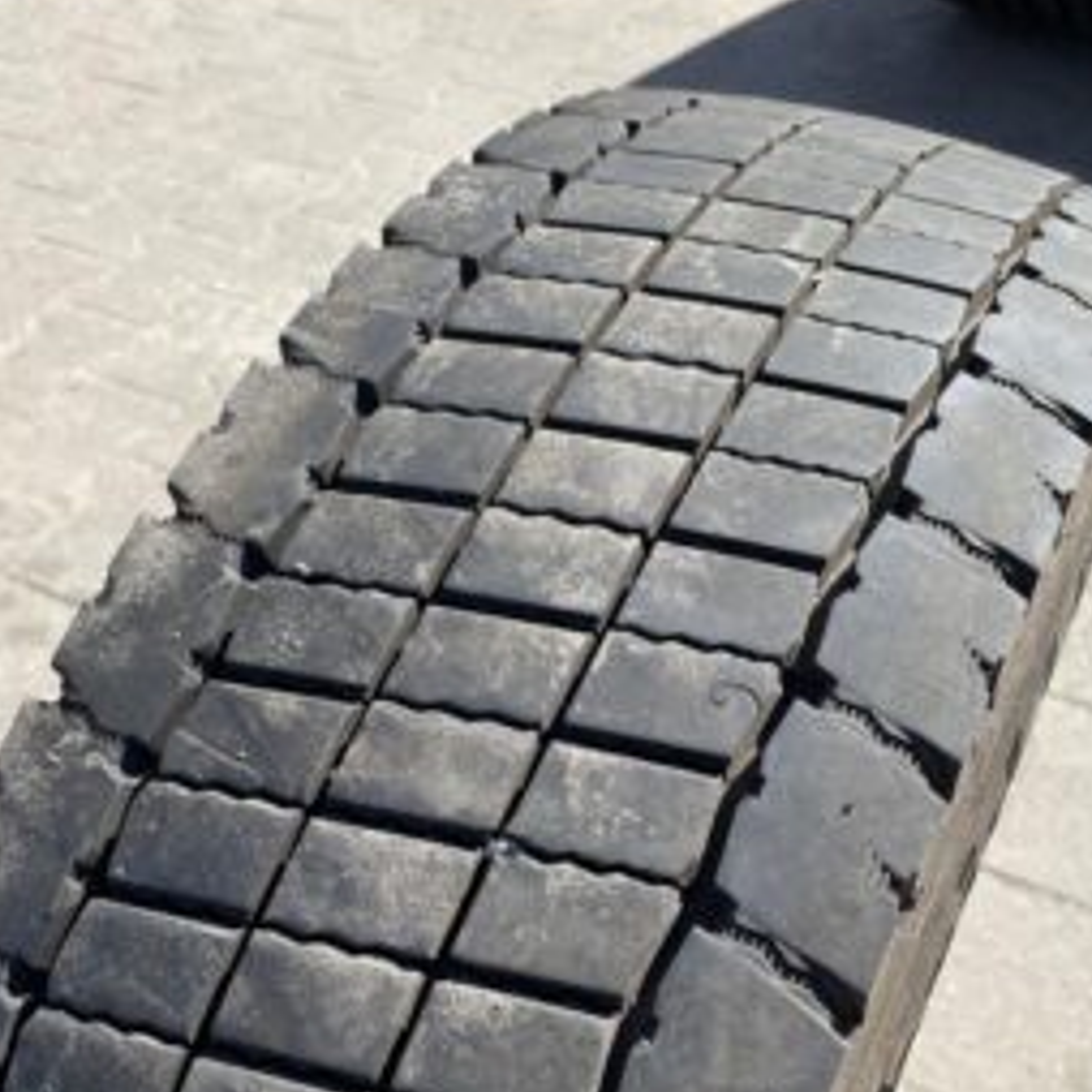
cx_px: 542
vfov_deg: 42.7
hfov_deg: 42.8
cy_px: 638
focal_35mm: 39
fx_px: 1392
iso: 32
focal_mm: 4.2
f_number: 1.6
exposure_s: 1/1742
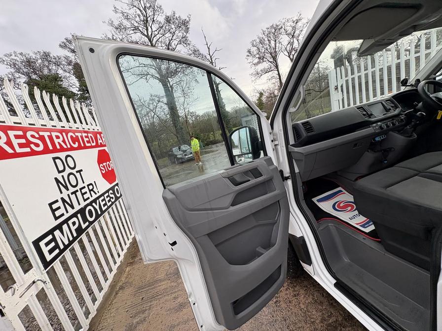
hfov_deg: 102.1
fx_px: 179
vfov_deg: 85.7
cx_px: 221
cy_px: 166
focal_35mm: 14
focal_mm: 2.22
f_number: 2.2
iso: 40
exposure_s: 1/184
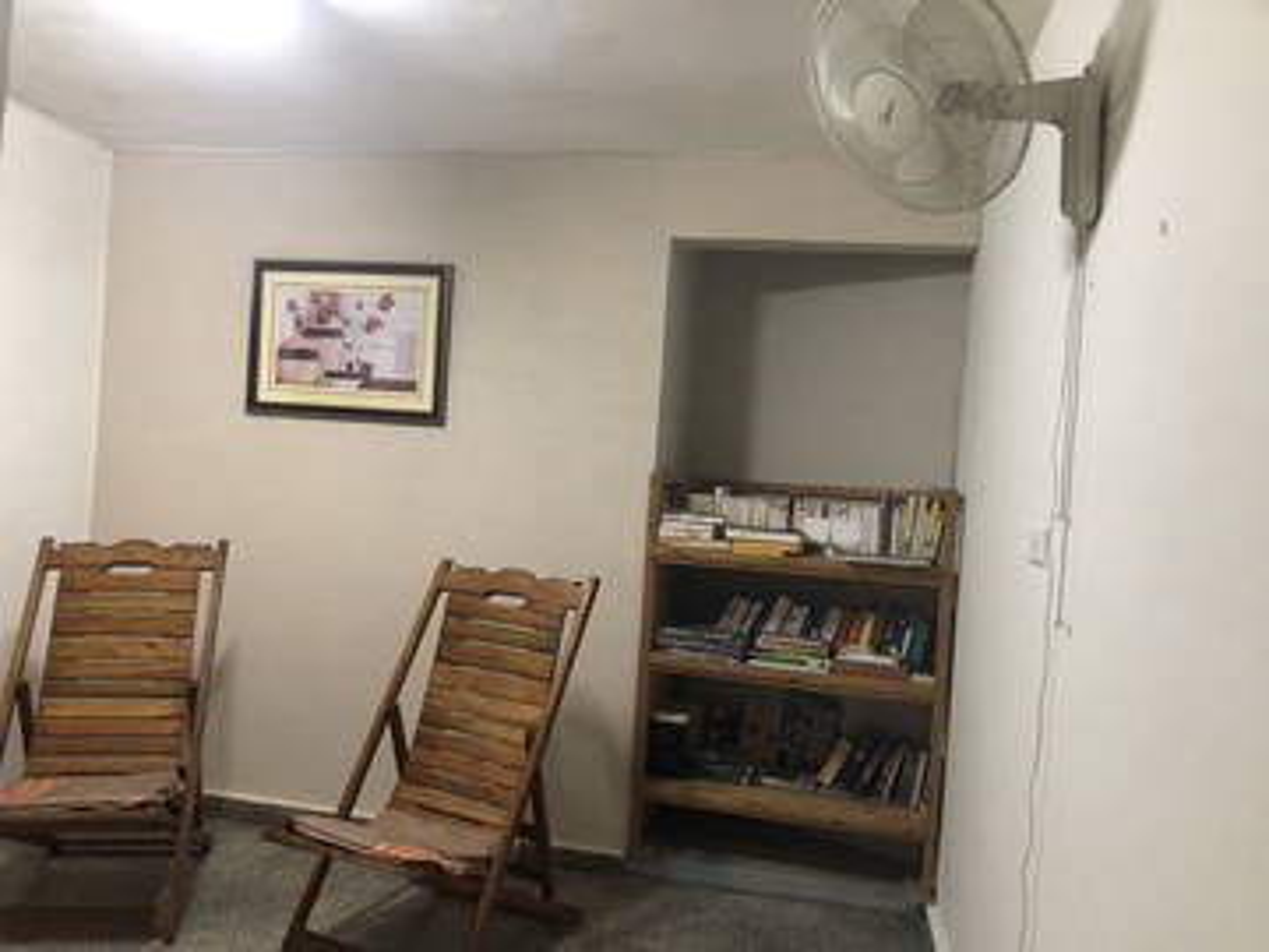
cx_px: 634
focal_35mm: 28
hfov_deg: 63.4
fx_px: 1026
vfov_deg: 49.7
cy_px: 476
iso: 100
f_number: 1.8
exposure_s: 1/12
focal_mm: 3.99
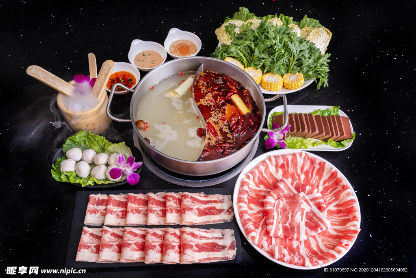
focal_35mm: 32
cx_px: 208
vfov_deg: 41.1
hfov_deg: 58.7
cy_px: 139
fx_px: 370
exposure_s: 1/200
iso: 200
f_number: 9
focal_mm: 32
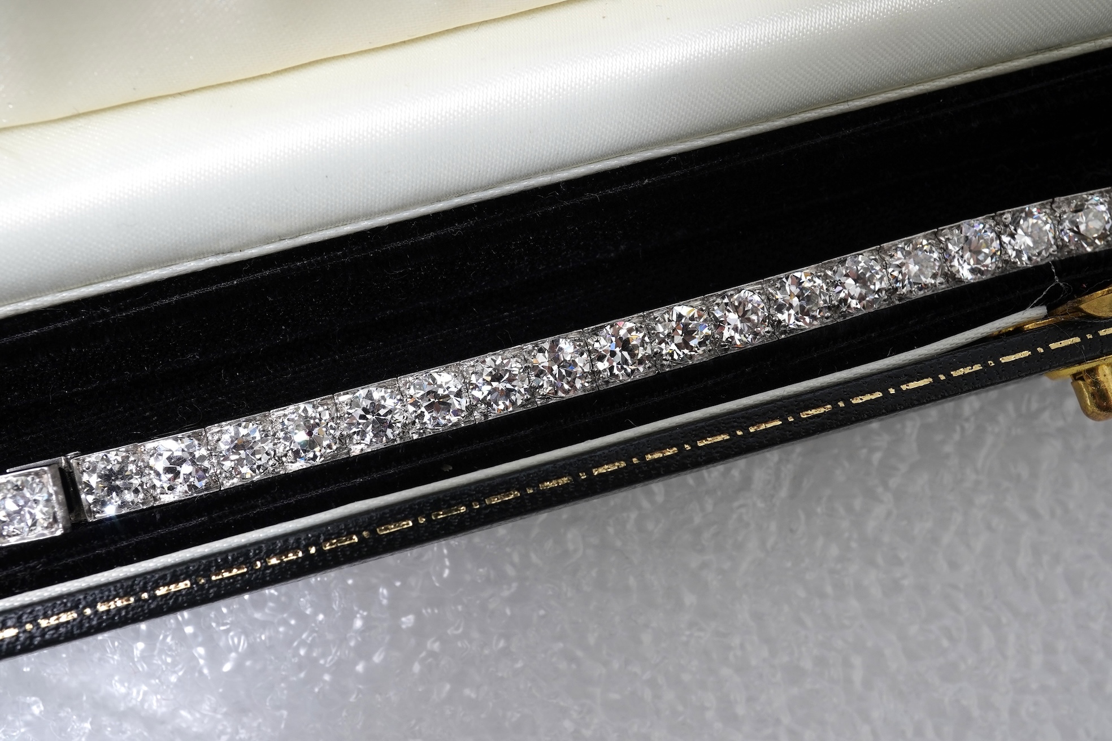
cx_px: 556
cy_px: 370
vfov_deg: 29.9
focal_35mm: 45
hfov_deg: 43.6
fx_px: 1390
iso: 400
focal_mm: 30
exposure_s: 1/125
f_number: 18
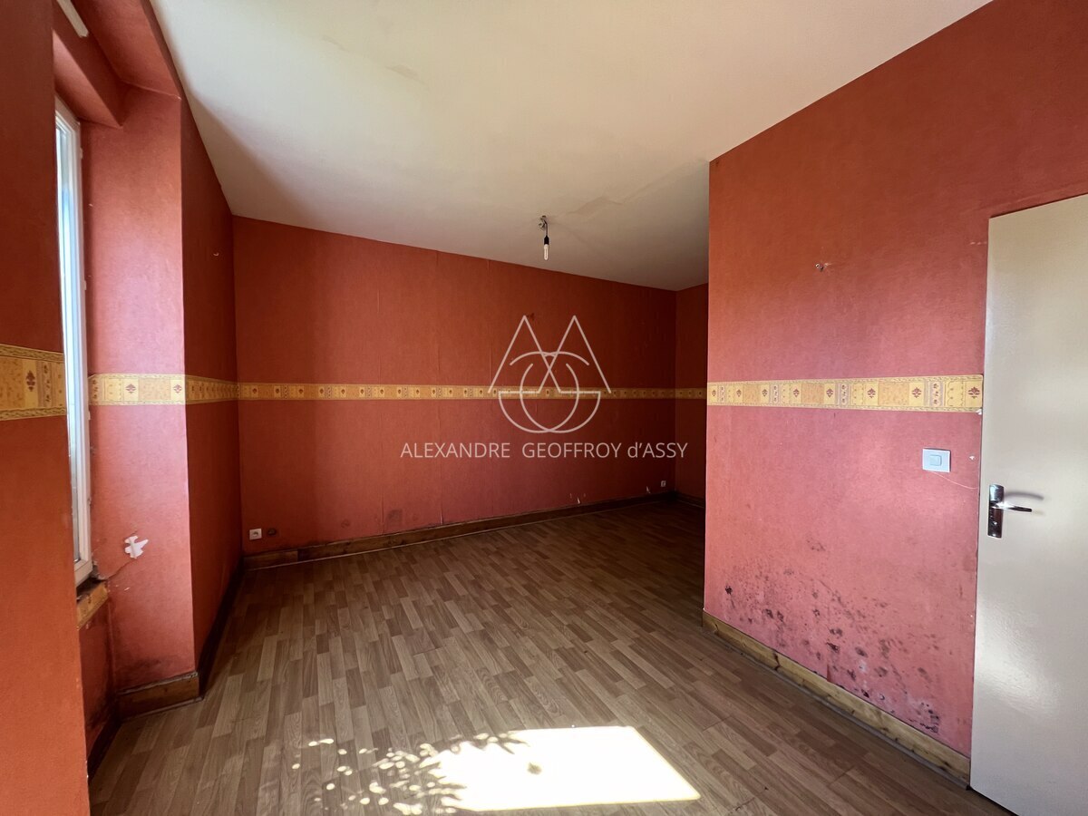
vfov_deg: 89.9
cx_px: 544
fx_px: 409
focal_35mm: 13
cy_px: 408
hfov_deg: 106.2
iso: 200
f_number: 1.8
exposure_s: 1/99
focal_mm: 1.57
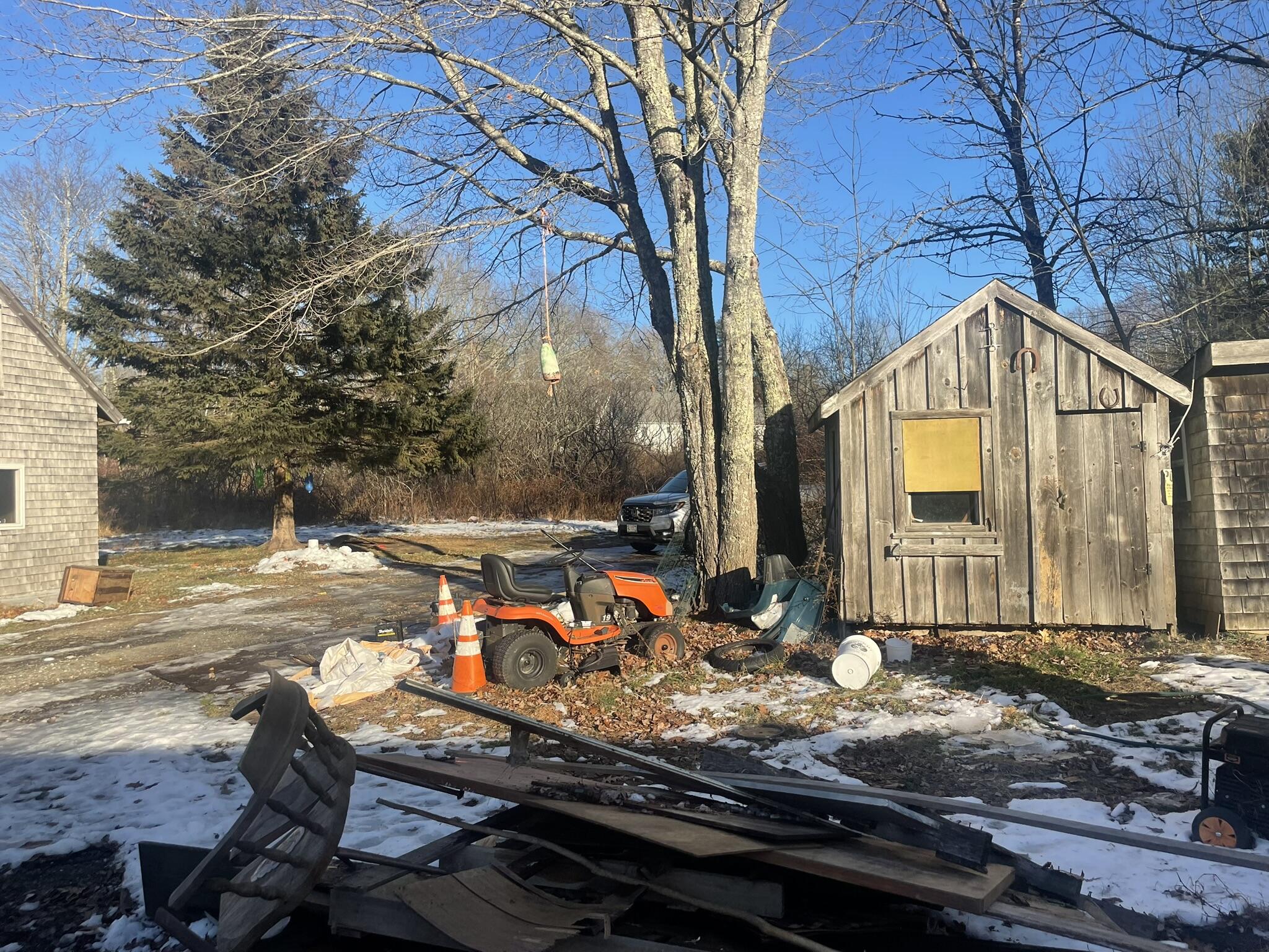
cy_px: 476
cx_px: 634
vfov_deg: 53.1
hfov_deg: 67.3
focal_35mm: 26
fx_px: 953
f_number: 1.6
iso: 32
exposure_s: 1/1795
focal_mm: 4.2
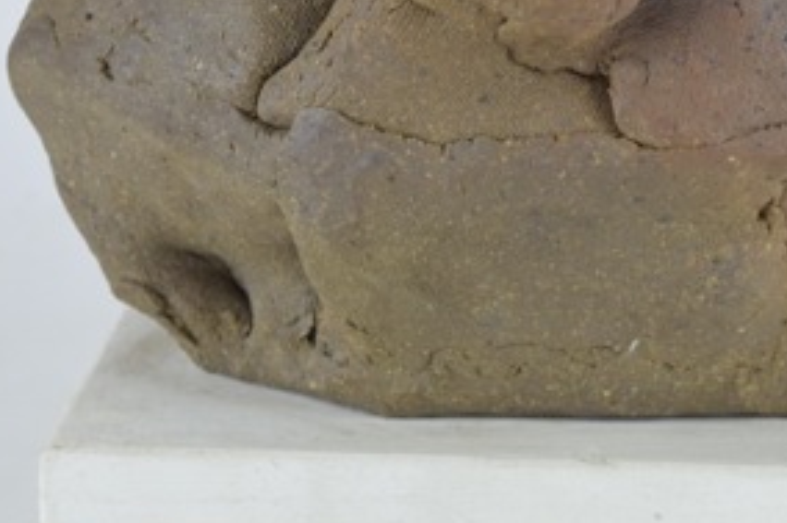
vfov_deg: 7.3
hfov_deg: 11.0
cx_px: 629
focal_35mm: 186
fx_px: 4066
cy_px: 35
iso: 800
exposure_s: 1/125
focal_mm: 55
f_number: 6.3
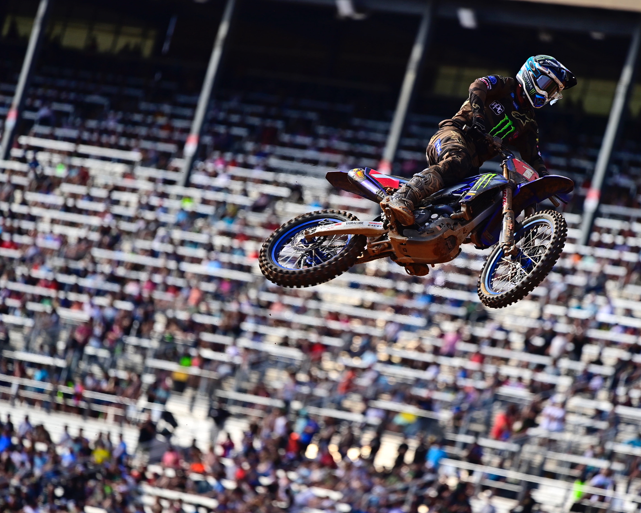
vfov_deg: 4.5
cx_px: 363
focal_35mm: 341
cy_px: 257
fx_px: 6470
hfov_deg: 5.7
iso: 110
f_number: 4
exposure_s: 1/1250
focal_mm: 300
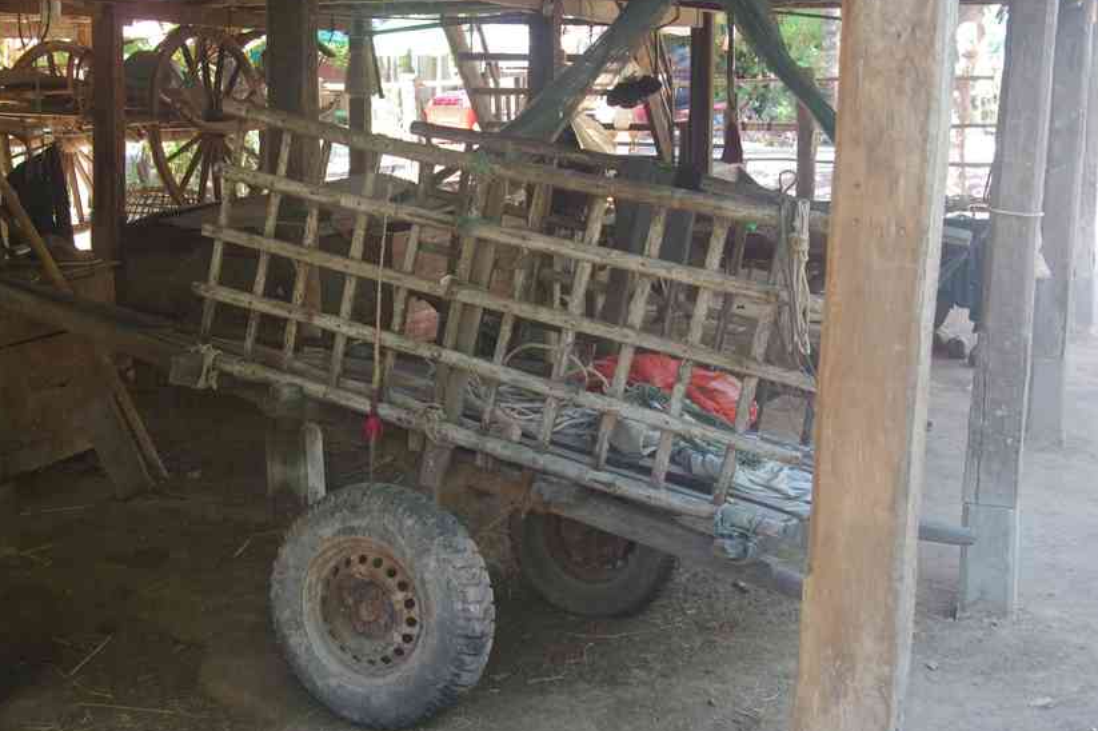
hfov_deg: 38.8
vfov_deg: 26.5
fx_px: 1555
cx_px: 462
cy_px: 340
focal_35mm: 51
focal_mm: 28
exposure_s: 1/60
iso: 1600
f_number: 6.3
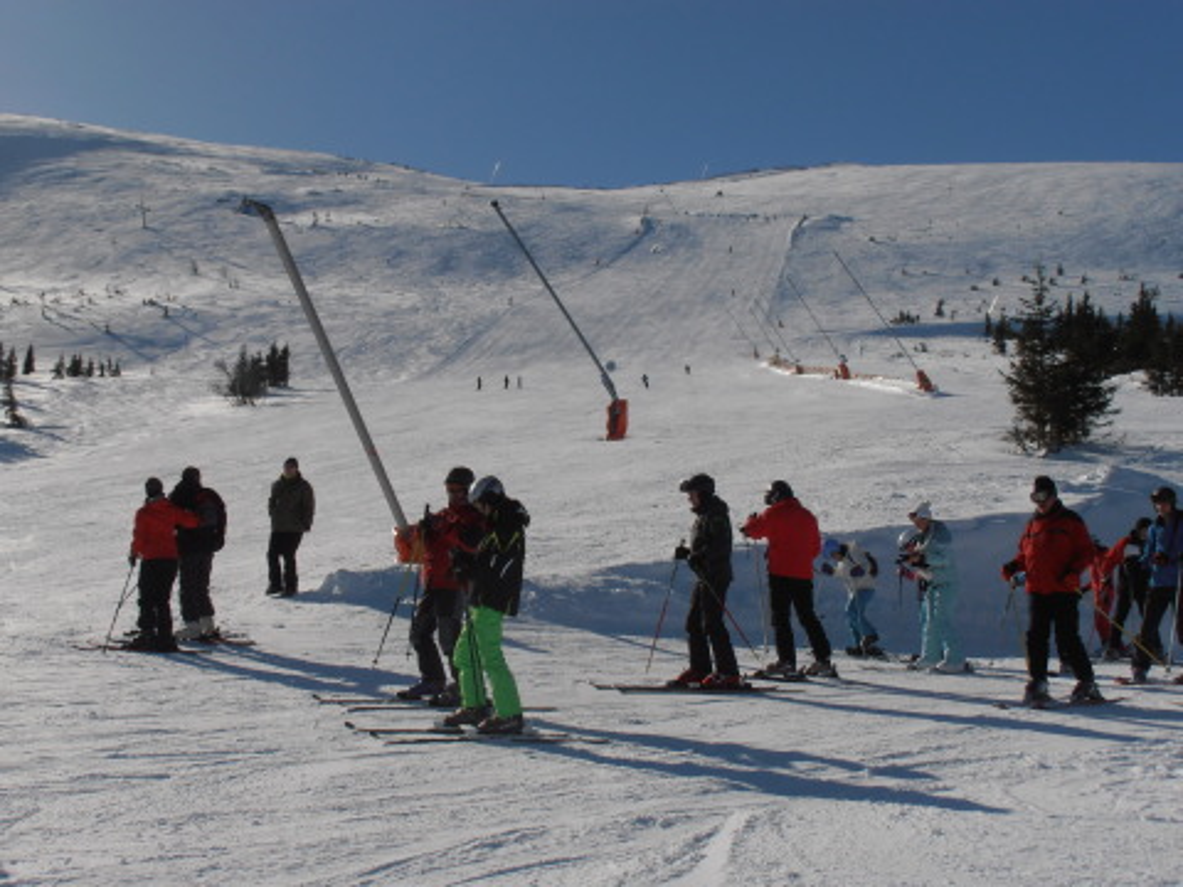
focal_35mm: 57
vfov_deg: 25.7
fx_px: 1948
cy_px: 444
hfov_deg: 33.8
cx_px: 592
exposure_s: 1/500
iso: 80
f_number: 11
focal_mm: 10.04
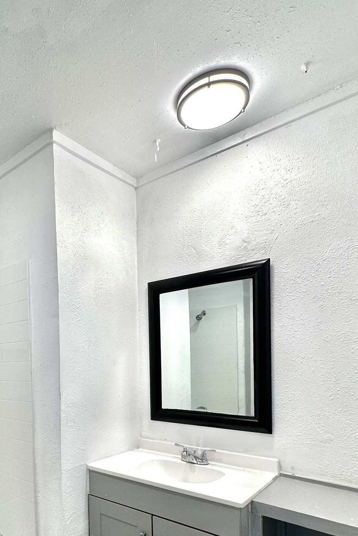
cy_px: 371
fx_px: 358
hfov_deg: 50.5
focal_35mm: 24
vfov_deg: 70.9
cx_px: 82
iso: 80
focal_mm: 2.22
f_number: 2.2
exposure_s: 1/120
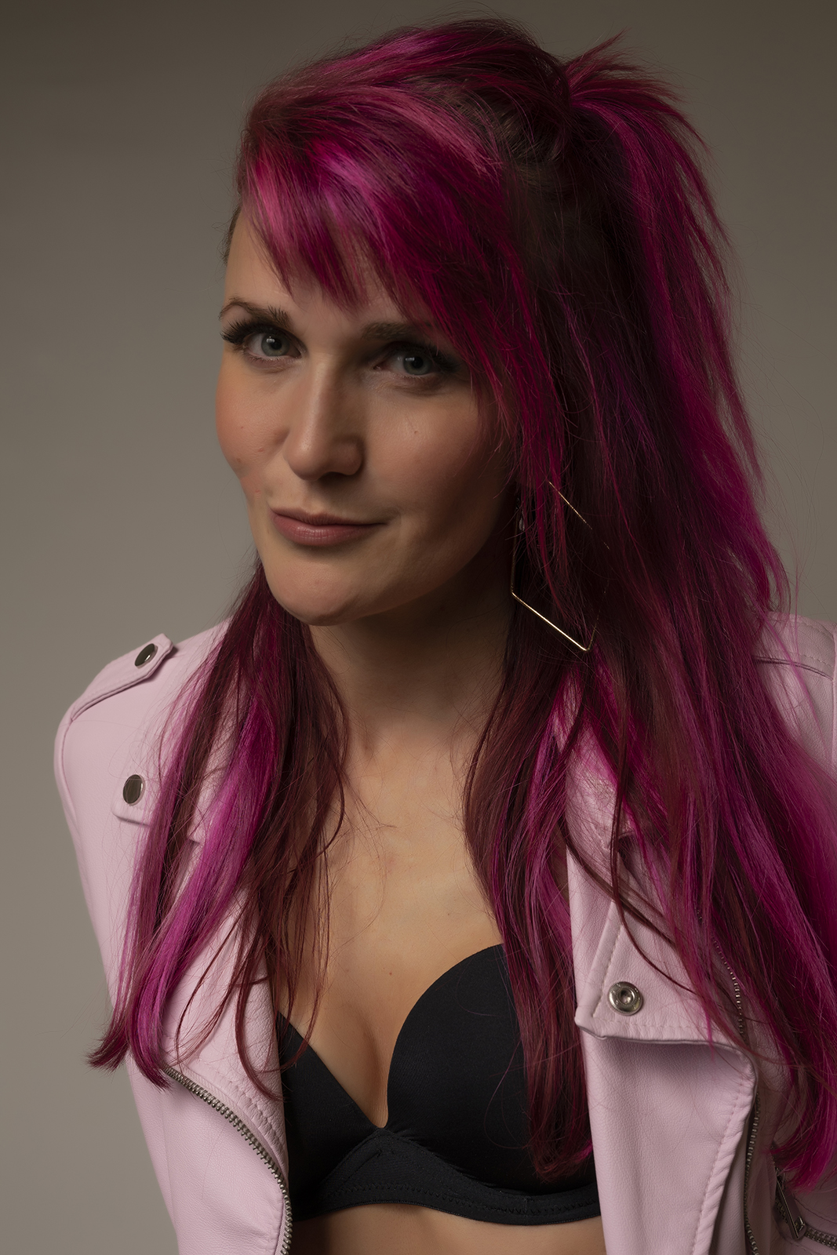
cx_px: 418
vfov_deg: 39.6
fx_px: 1743
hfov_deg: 27.0
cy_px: 628
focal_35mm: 50
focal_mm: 50
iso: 125
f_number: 8
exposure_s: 1/200
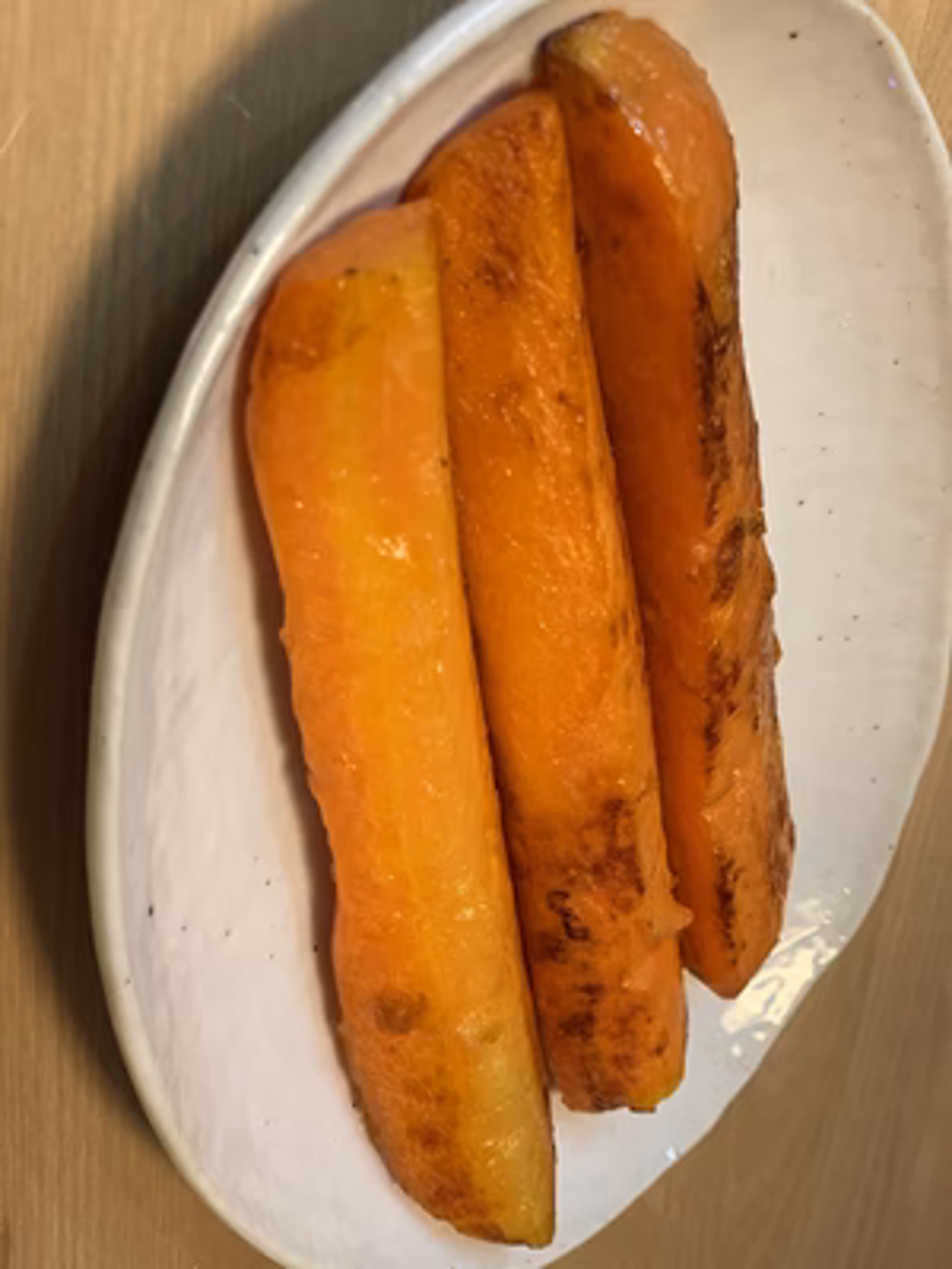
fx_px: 1907
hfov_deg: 28.0
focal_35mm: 52
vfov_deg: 36.8
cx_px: 476
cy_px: 634
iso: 160
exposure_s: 1/60
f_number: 2.4
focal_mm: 6
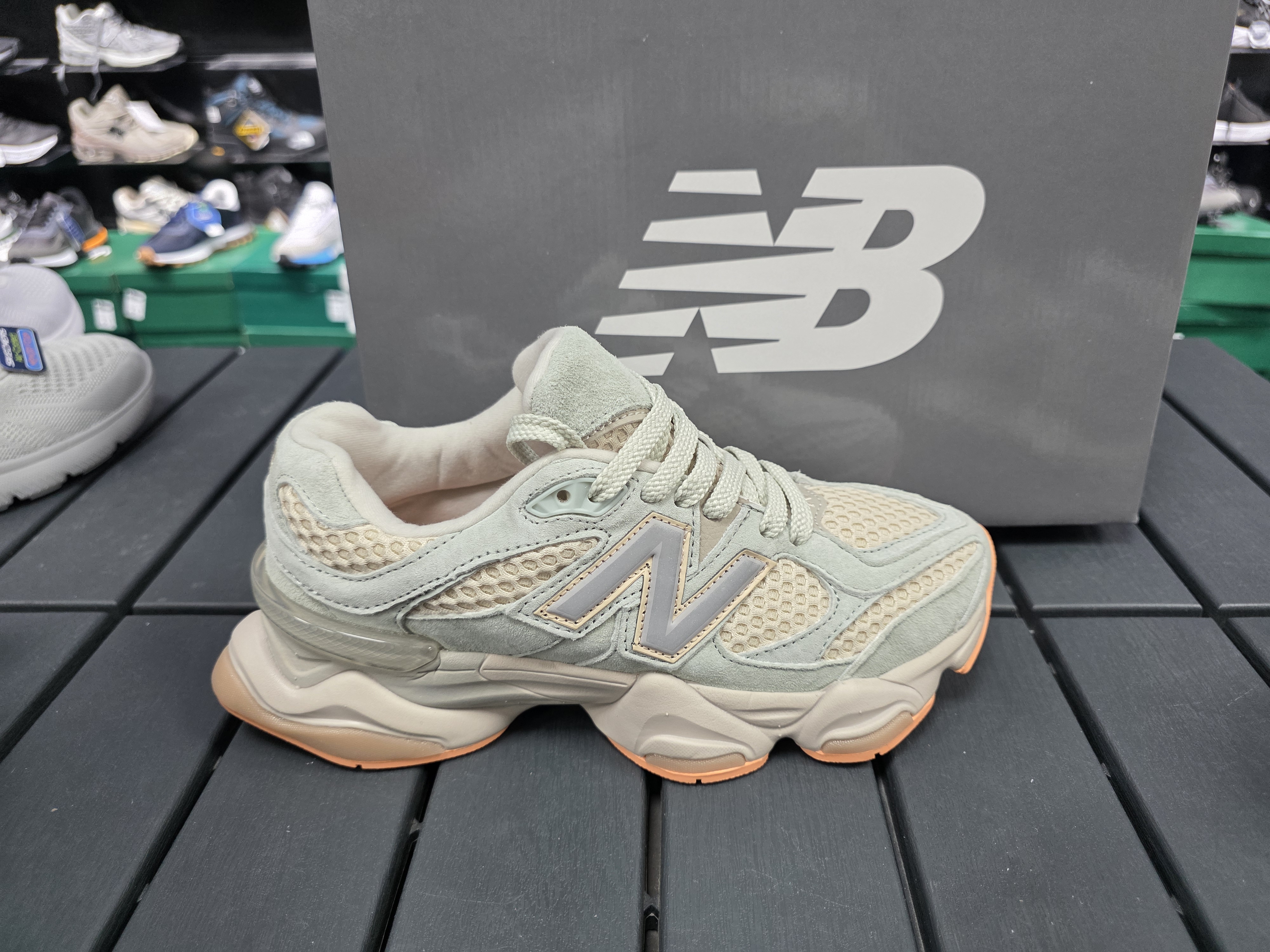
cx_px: 635
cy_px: 476
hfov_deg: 73.9
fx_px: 844
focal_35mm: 23
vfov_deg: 58.9
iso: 200
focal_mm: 6.3
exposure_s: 1/100
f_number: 1.7
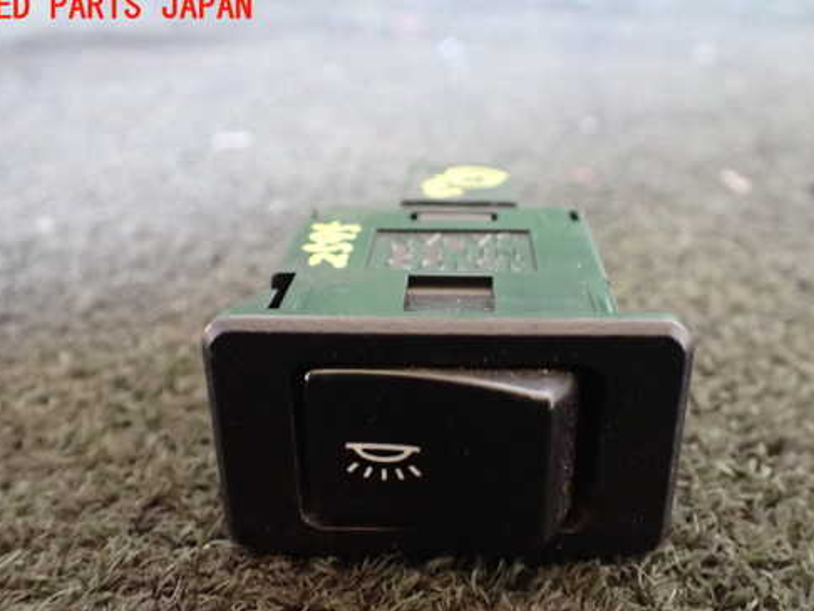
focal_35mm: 37
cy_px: 363
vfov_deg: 38.6
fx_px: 870
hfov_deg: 50.0
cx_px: 451
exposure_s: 1/30
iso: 1250
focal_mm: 5.4
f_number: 2.3
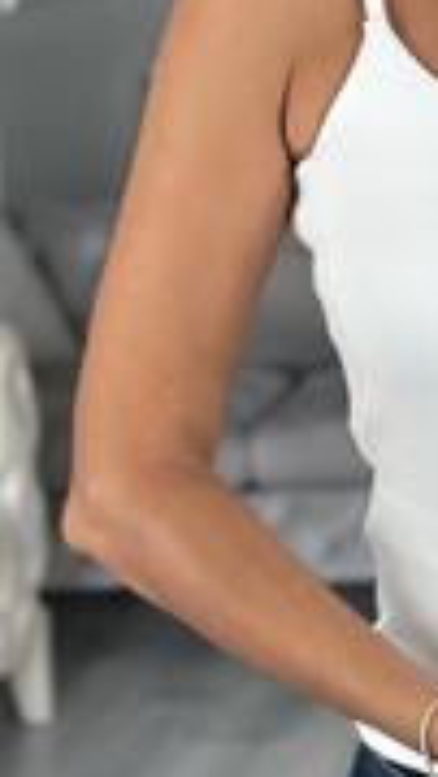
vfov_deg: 14.4
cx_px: 616
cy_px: 182
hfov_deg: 8.1
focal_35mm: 148
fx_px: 3049
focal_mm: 6.86
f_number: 1.78
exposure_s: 1/60
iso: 160
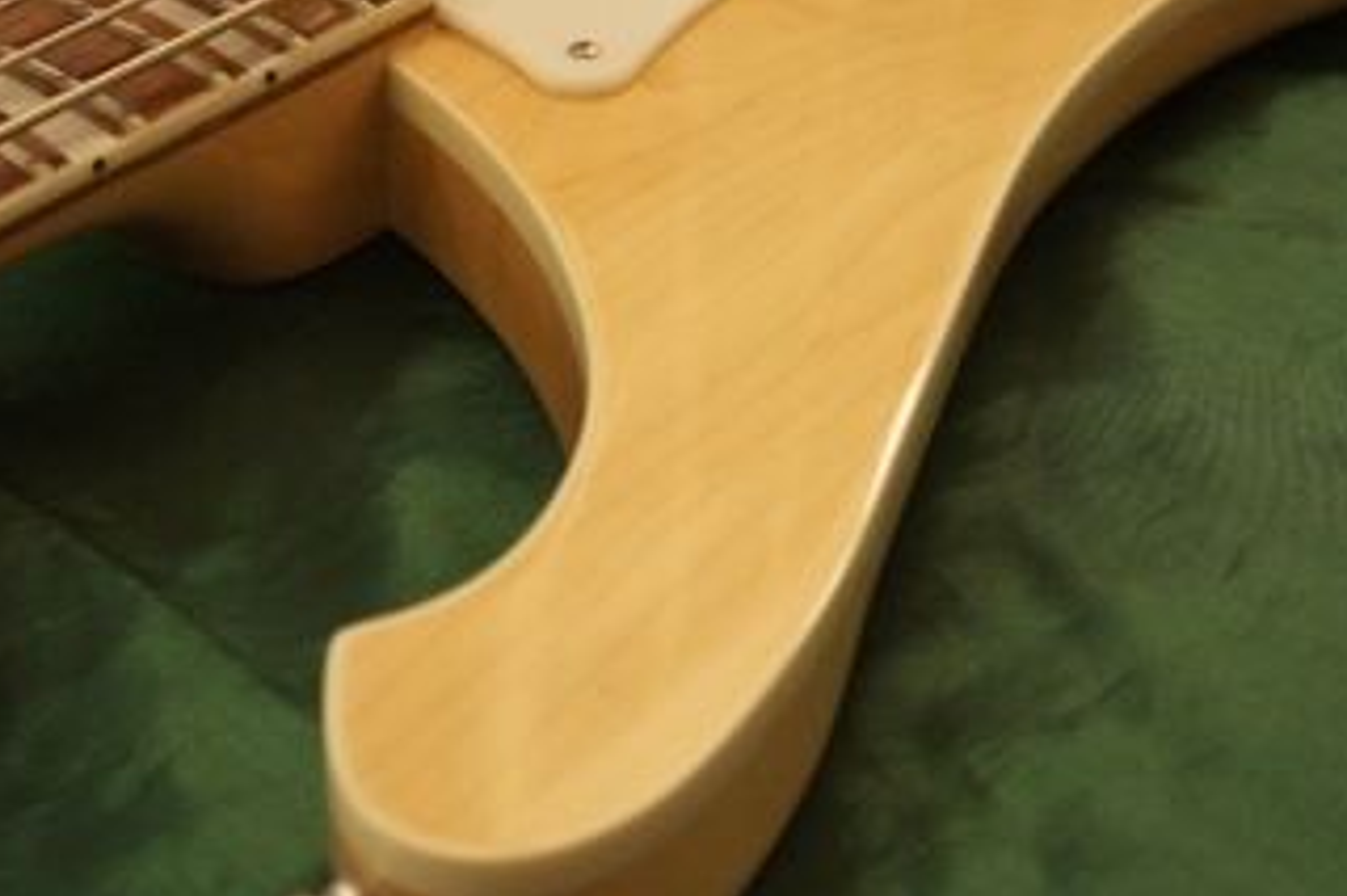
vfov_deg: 18.1
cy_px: 252
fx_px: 2805
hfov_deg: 27.0
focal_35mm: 75
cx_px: 564
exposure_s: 1/40
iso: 1600
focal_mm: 25
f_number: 4
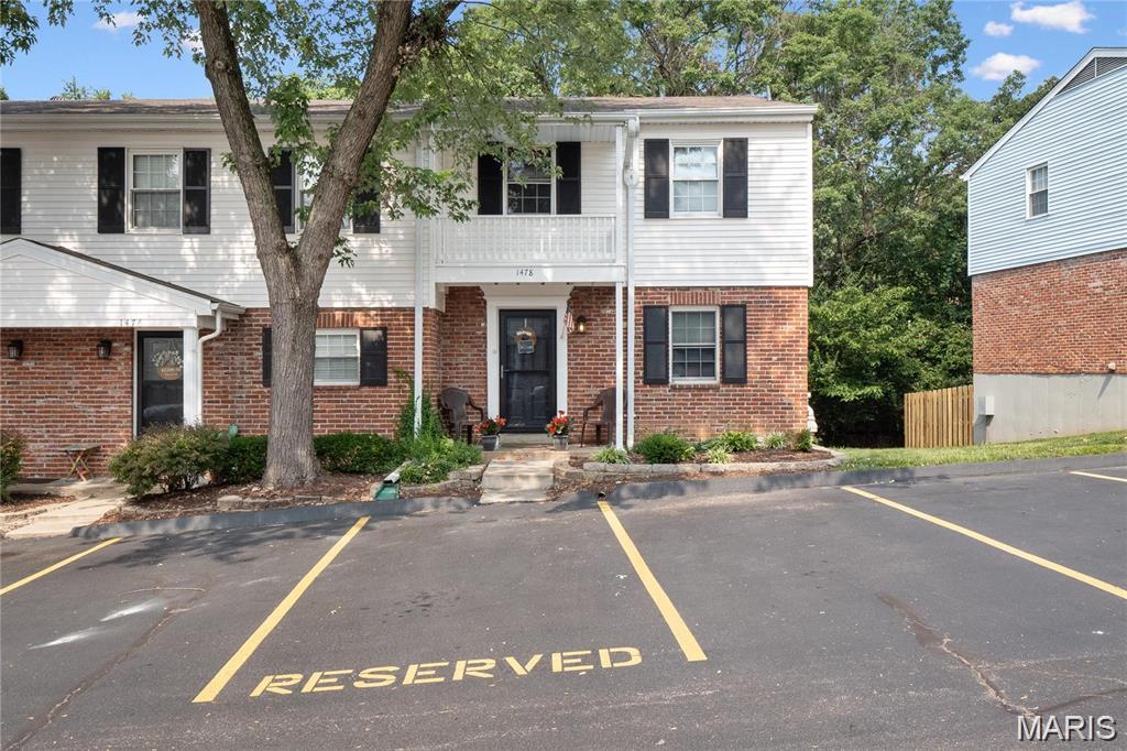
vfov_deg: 43.6
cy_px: 376
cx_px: 564
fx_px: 939
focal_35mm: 30
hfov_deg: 61.9
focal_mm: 15
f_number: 8
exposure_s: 1/200
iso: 400
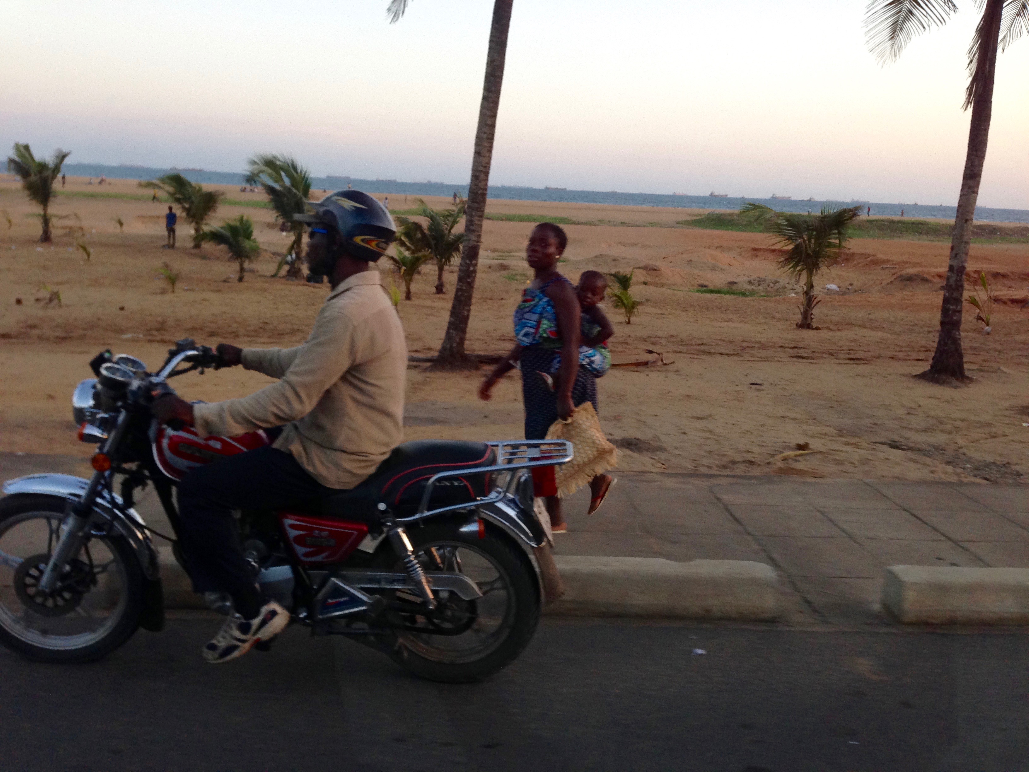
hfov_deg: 55.4
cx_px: 514
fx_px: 981
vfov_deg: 42.9
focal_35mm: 33
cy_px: 386
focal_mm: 4.12
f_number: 2.4
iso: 80
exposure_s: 1/120
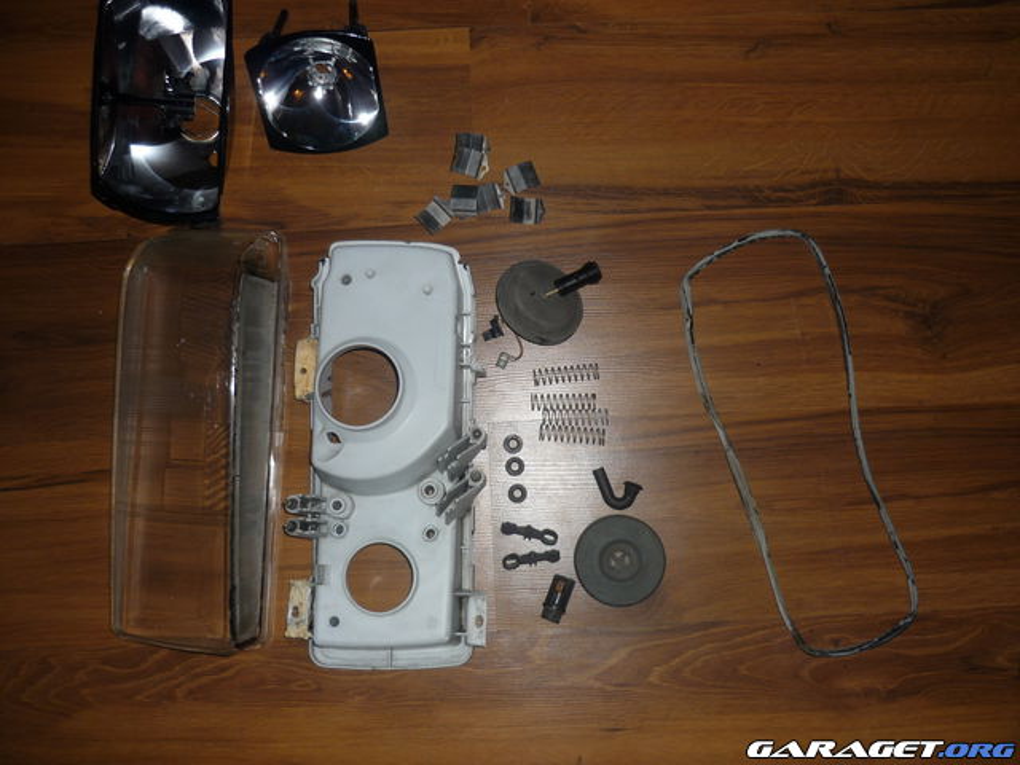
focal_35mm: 33
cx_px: 510
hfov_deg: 55.4
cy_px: 382
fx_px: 972
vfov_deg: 42.9
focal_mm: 5.5
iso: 100
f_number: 2.8
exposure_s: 1/30
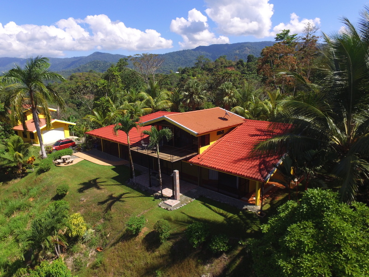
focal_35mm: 20
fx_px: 213
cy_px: 138
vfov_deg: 66.0
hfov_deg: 81.7
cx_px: 184
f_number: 2.8
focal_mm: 3.61
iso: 100
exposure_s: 1/1179
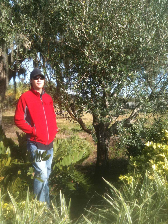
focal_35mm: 35
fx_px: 226
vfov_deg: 52.6
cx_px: 84
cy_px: 112
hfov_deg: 40.7
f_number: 2.8
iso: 64
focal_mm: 3.85
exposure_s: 1/359
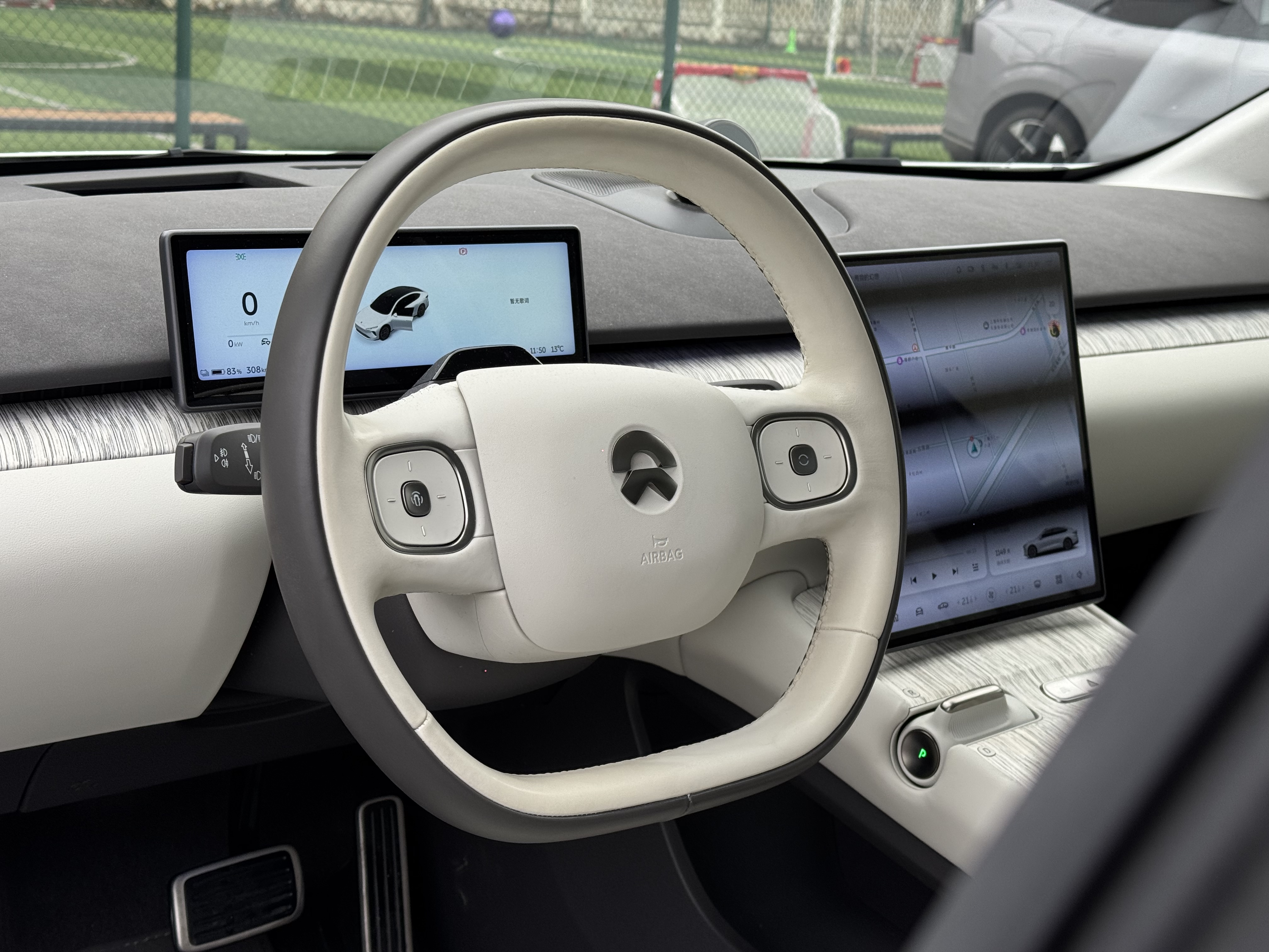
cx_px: 634
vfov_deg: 30.3
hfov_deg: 39.7
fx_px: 1760
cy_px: 476
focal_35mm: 48
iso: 64
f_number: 1.78
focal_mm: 6.76
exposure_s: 1/527
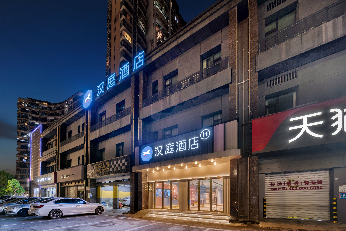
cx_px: 173
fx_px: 115
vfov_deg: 90.0
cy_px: 116
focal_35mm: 12
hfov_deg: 112.6
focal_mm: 12
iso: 250
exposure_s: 1/6
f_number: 10
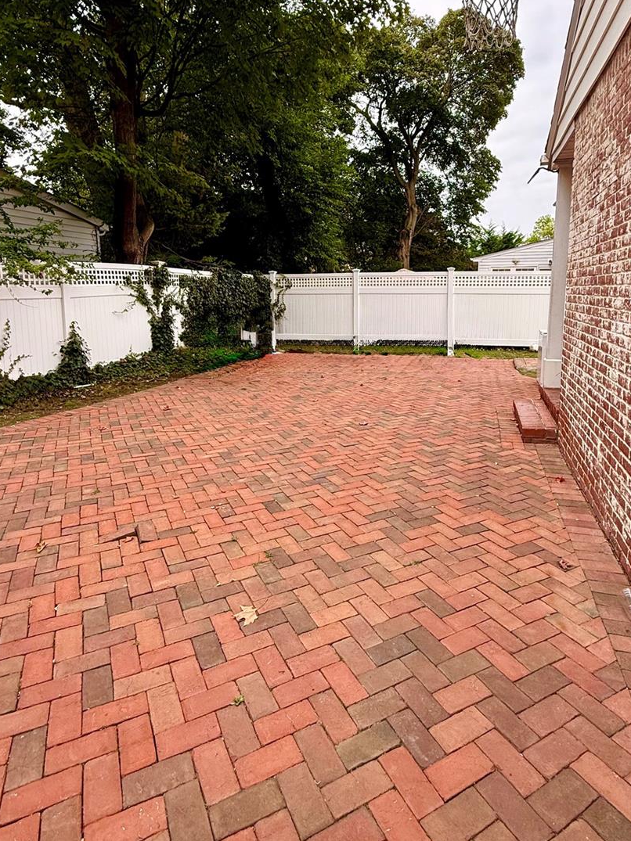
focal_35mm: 20
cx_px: 328
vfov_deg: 81.4
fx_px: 486
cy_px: 368
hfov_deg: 65.9
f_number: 2.2
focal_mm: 2.22
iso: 64
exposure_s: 1/619
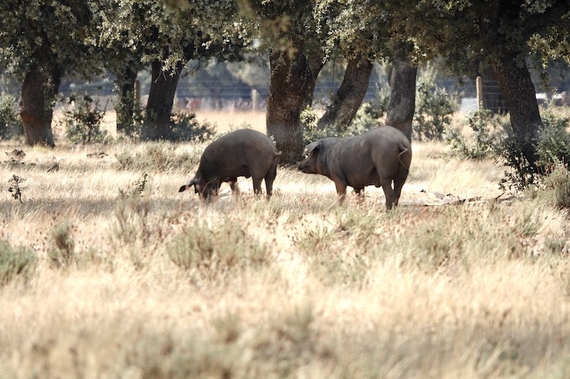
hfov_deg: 3.4
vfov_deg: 2.3
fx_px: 9495
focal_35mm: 600
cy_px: 190
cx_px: 285
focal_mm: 220
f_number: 4
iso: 100
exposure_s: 1/320
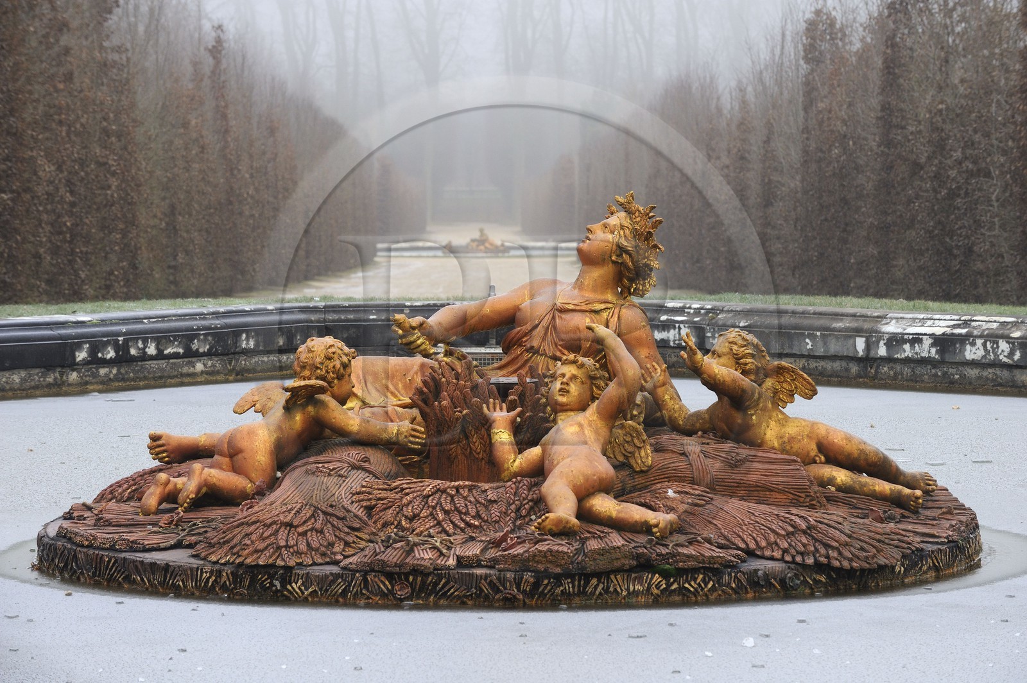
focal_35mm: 150
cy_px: 342
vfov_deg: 9.1
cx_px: 514
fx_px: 4276
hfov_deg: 13.7
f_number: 9
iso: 800
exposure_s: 1/160
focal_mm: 150
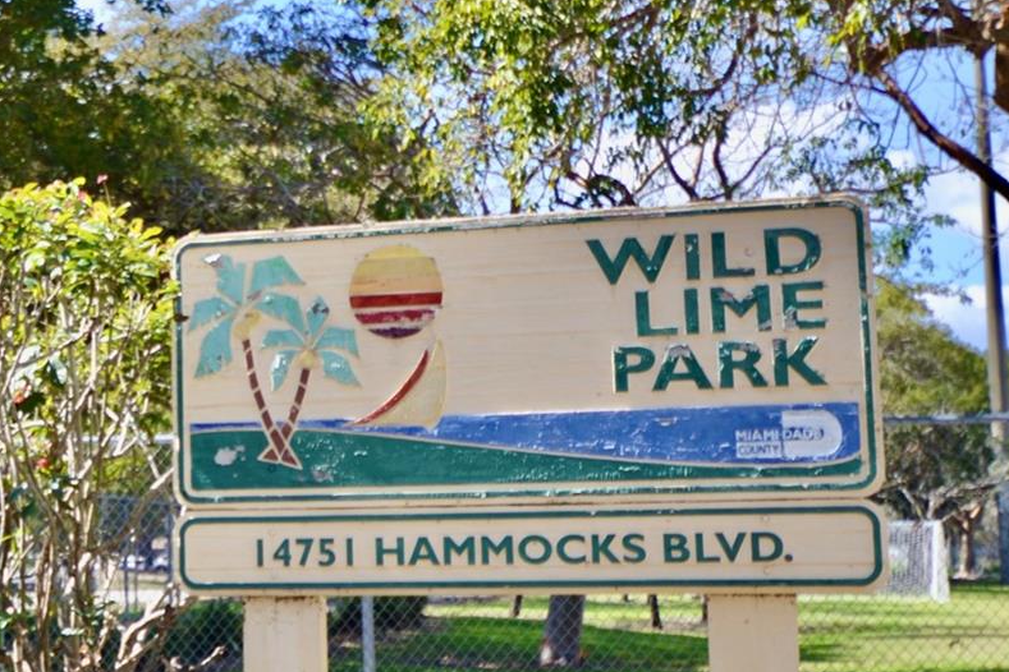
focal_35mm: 73
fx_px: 2046
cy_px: 316
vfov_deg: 18.7
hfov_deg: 26.3
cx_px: 17
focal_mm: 24
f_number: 4.5
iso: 100
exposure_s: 1/250
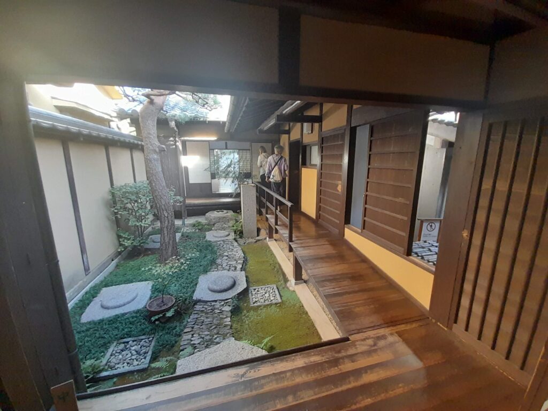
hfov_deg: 106.2
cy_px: 206
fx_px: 206
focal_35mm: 13
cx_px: 274
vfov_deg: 89.9
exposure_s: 1/40
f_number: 2.2
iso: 200
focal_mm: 1.13
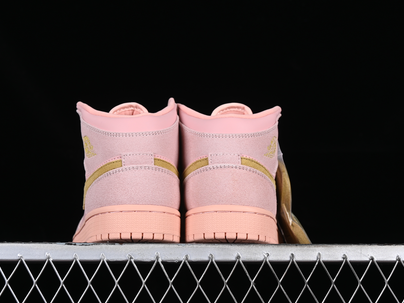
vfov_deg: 18.0
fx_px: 957
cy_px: 152
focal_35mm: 82
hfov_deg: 23.8
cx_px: 184
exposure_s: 1/80
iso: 160
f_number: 8
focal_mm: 50
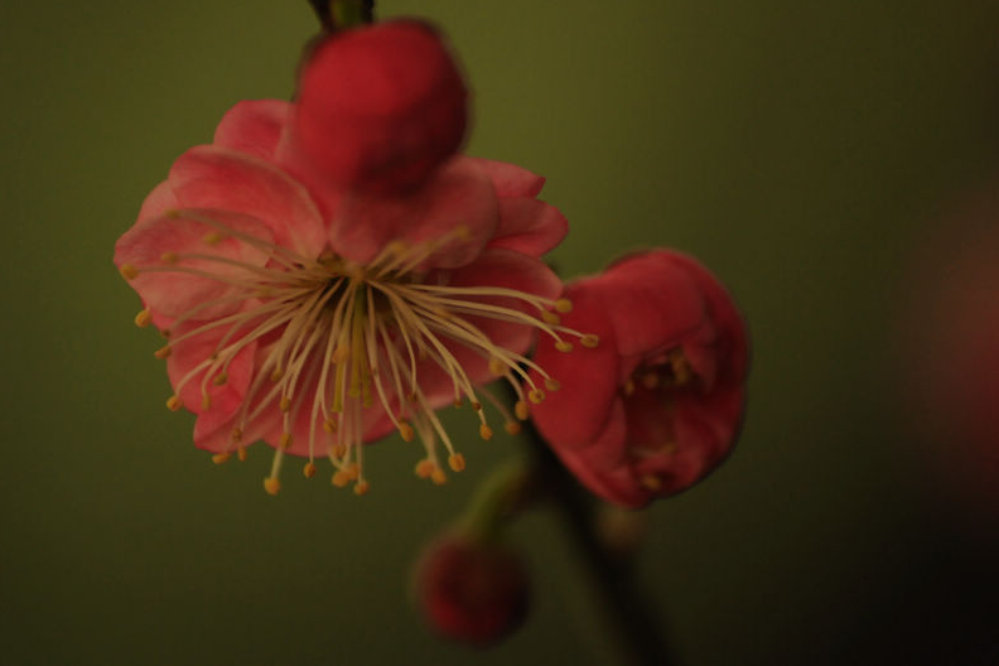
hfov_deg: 4.5
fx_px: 12598
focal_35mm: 454
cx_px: 497
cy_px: 332
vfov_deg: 3.0
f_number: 5.6
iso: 800
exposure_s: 1/60
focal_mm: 300
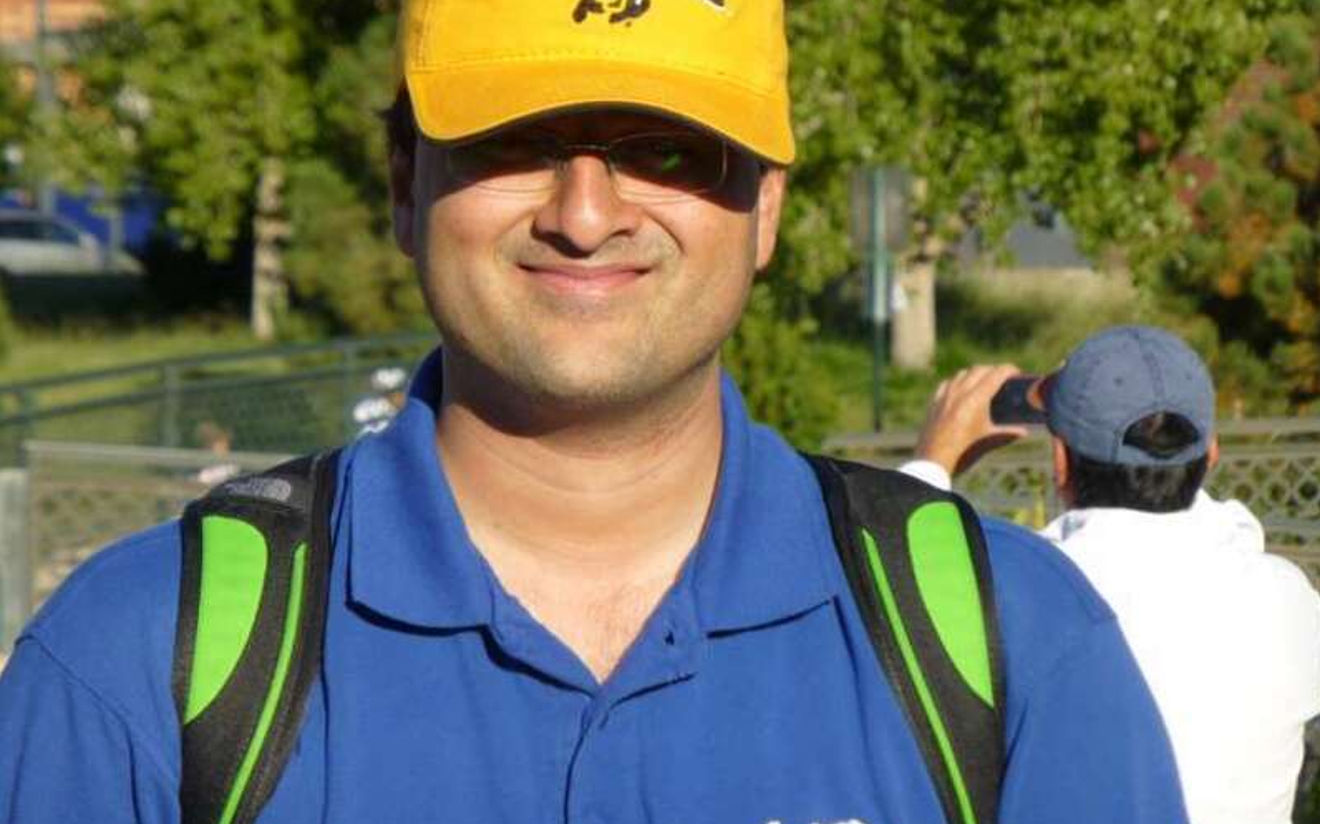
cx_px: 662
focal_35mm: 212
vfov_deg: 6.2
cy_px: 386
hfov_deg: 9.9
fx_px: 7624
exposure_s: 1/400
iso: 100
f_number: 5.5
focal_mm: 35.6
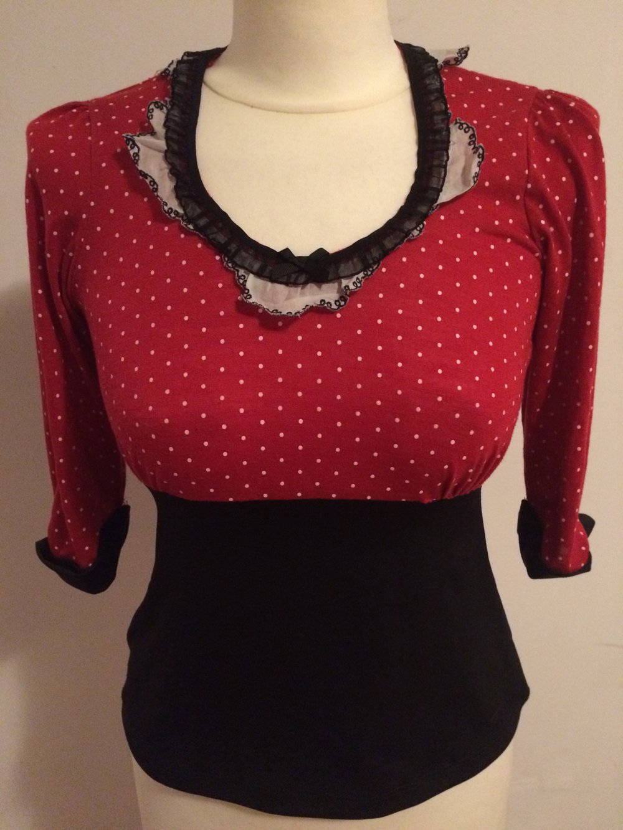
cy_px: 415
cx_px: 312
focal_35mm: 29
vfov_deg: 61.7
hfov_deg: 48.2
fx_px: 696
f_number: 2.2
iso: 400
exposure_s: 1/17
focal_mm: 4.15
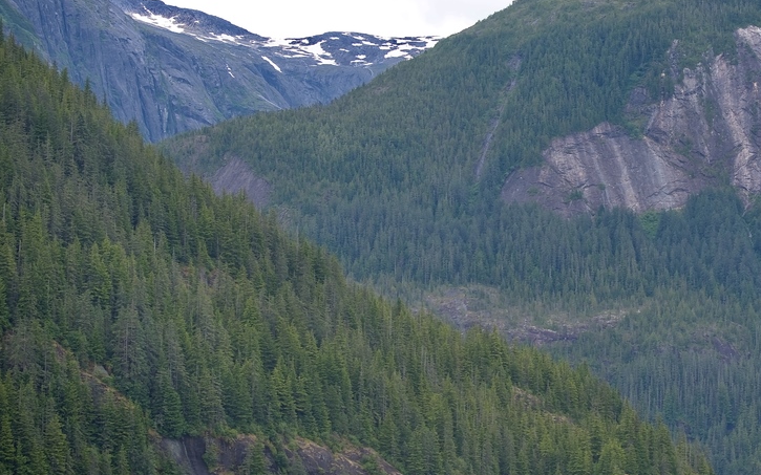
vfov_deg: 10.4
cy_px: 160
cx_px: 554
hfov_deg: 16.5
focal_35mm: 126
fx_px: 2613
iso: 100
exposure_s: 1/160
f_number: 5.6
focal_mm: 70
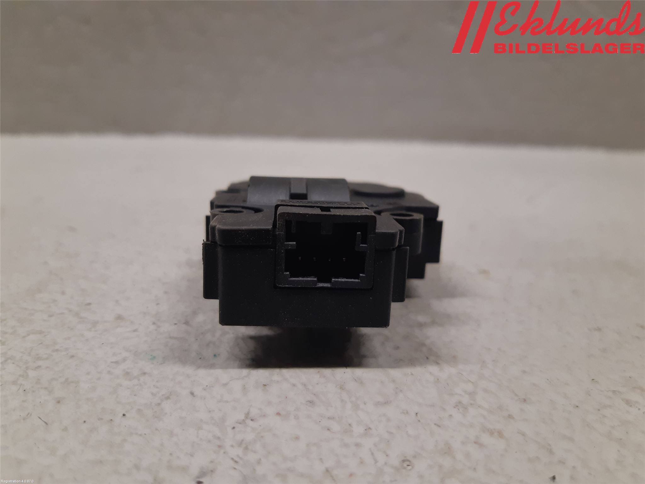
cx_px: 322
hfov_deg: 67.3
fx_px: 484
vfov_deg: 53.1
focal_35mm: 26
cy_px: 242
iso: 125
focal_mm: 3.93
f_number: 1.7
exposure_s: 1/50
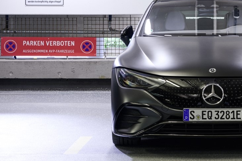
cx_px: 210
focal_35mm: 111
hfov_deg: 18.2
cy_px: 112
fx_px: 746
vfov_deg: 12.3
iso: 100
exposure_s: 1/1.59
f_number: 7.1
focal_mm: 50
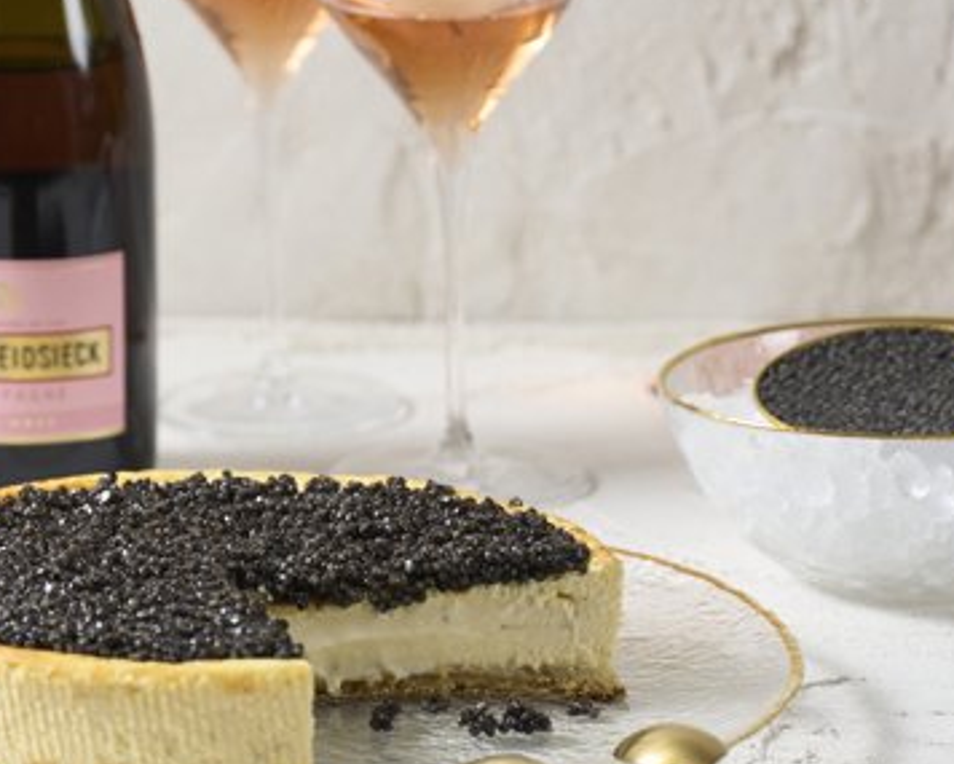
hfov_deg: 7.1
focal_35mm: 271
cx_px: 375
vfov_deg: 5.7
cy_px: 298
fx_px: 7654
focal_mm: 149
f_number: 5.6
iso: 1250
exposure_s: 1/640
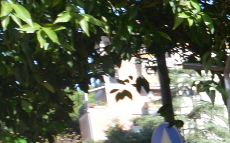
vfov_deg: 10.3
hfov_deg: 14.1
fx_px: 764
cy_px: 233
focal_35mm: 122
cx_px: 474
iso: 100
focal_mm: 14
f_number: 5.6
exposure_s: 1/125
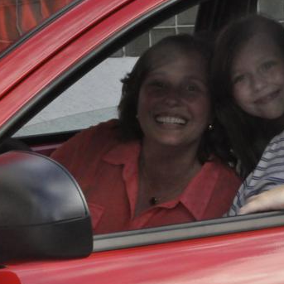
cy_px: 92
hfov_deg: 9.4
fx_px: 1708
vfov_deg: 9.5
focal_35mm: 184
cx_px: 320
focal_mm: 62
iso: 3200
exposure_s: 1/200
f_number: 29
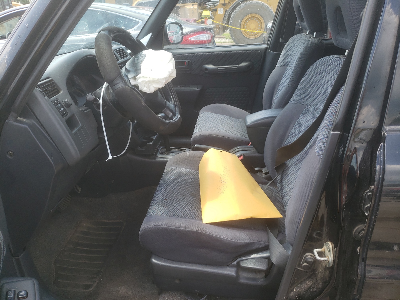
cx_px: 200
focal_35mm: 26
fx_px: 300
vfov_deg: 53.1
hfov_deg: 67.3
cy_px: 150
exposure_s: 1/500
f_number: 1.5
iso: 50
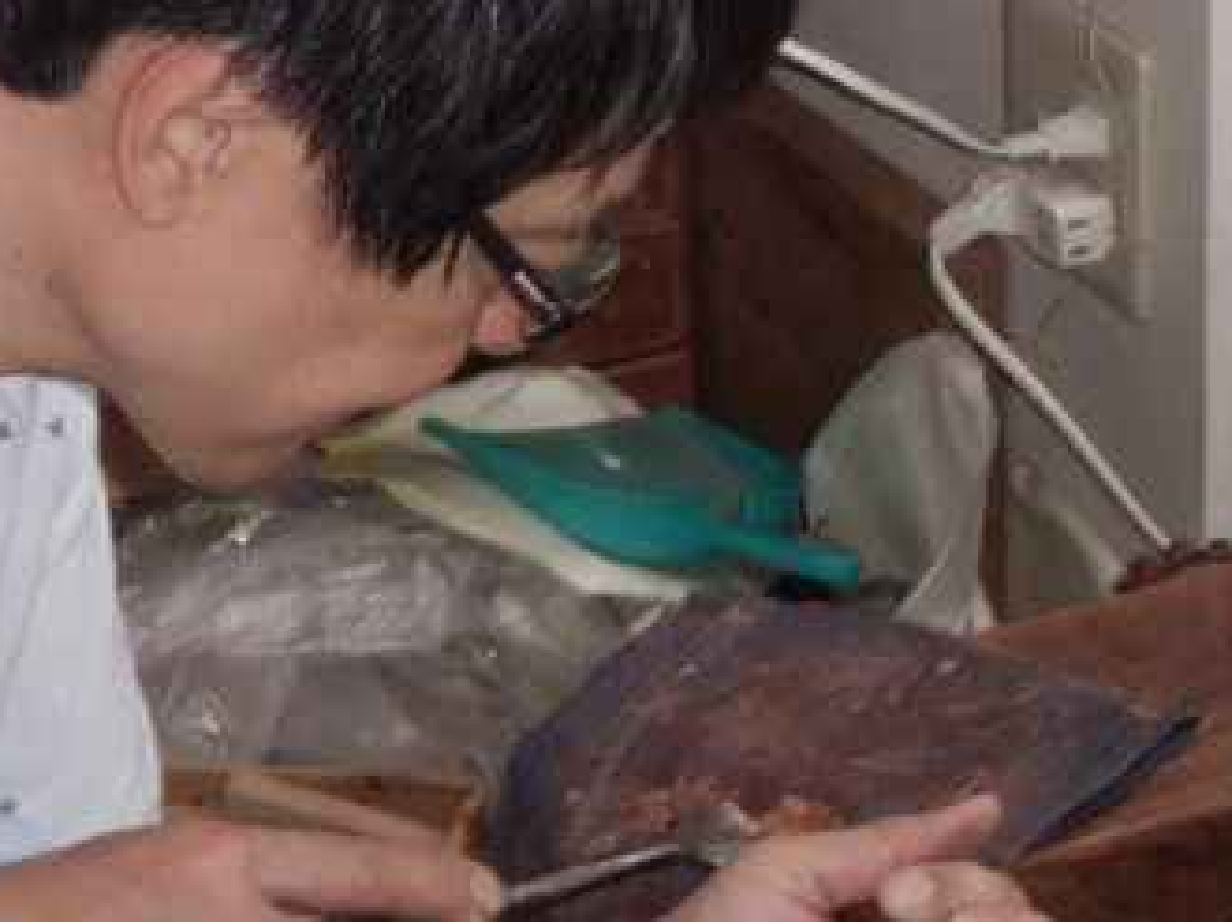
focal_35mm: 132
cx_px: 500
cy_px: 806
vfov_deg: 11.2
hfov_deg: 14.9
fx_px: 4695
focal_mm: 12.1
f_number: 4.7
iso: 400
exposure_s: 1/60
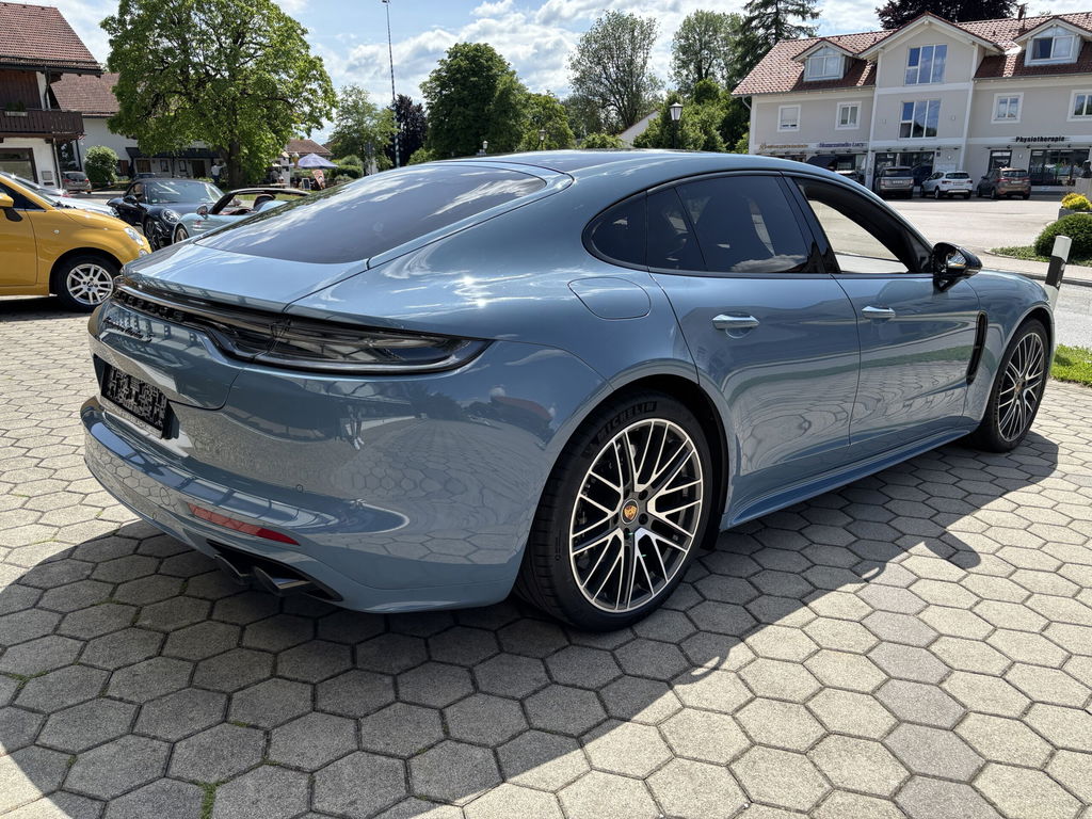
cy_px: 410
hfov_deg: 67.3
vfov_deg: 53.1
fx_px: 820
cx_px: 546
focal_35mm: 26
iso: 50
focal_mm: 5.96
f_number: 1.6
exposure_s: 1/1751
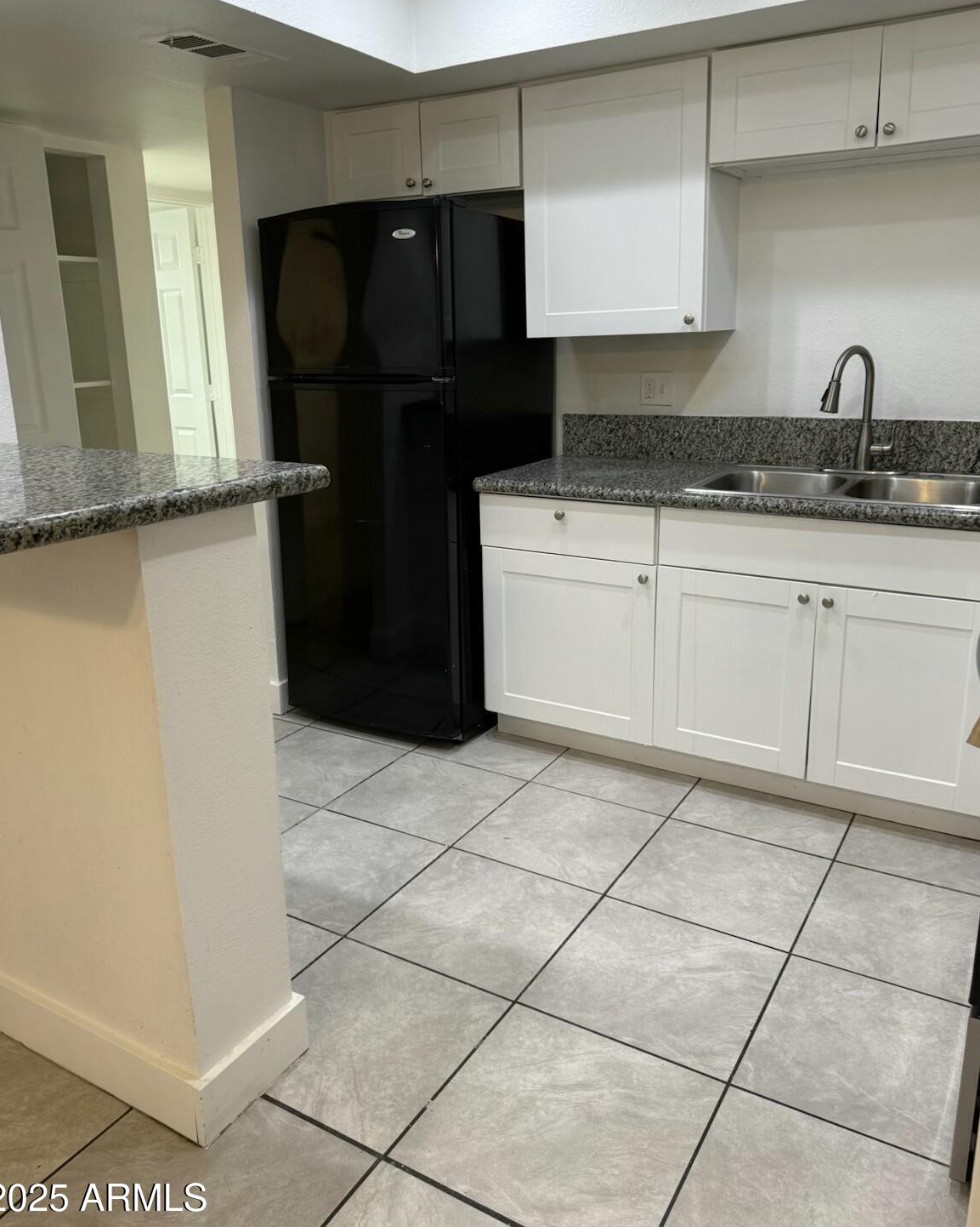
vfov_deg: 66.0
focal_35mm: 26
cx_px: 491
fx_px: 943
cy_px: 579
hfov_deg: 54.9
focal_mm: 6.76
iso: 160
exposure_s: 1/120
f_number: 1.78
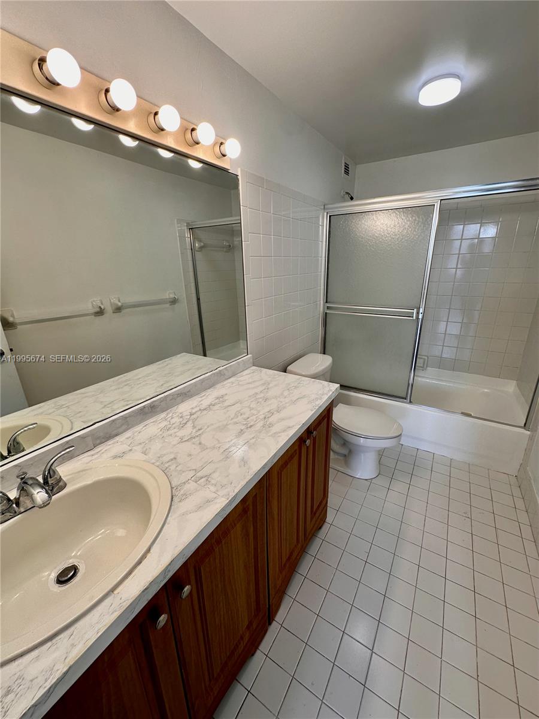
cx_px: 270
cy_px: 360
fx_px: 291
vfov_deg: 102.1
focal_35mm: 14
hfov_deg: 85.7
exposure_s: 1/120
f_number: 2.2
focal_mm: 2.22
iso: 50
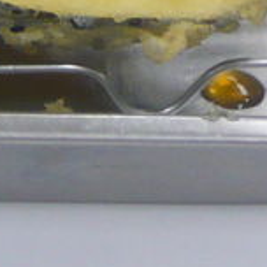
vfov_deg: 4.8
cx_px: -130
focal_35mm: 360
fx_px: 3142
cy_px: -138
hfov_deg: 4.8
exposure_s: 1/20
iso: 200
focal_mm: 10.3
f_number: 4.3
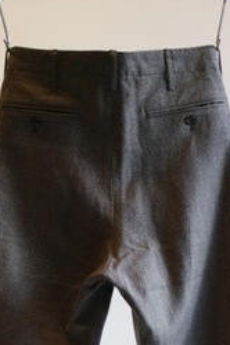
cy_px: 345
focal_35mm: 118
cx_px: 110
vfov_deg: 17.0
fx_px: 1131
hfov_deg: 11.6
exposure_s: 1/60
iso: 100
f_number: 1.4
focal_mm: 35
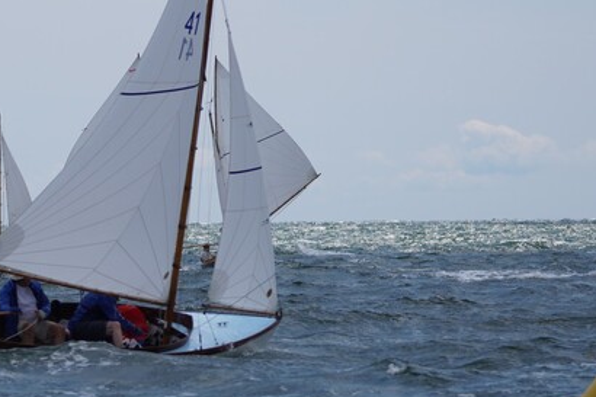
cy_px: 105
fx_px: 7265
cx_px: 70
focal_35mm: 439
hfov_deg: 4.7
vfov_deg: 3.1
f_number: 5
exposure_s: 1/1250
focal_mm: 150
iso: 100
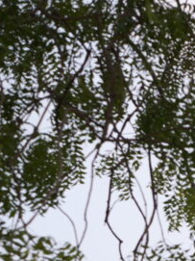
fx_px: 1368
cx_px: 467
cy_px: 313
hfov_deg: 7.6
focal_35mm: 182
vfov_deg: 10.7
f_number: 3.5
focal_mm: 50
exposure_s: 1/800
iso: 250
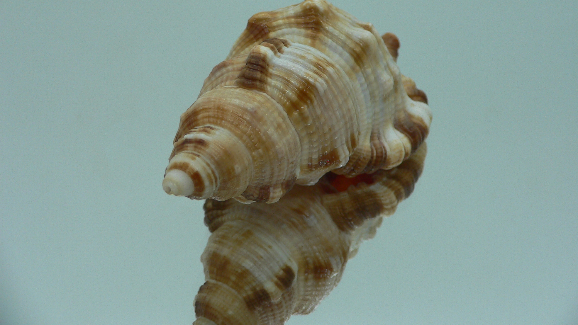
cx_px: 295
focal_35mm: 39
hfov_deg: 51.6
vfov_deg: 30.3
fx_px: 598
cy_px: 118
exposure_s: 1/60
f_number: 2.8
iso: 80
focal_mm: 4.6
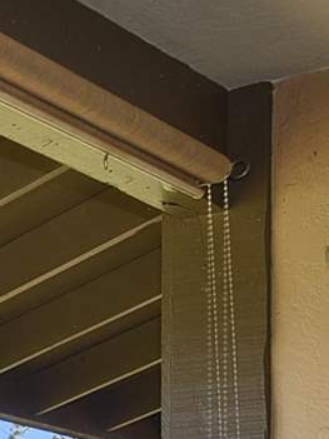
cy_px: 735
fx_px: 1496
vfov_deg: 15.0
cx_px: -881
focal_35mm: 118
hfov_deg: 8.5
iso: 80
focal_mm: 14
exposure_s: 1/6
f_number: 11
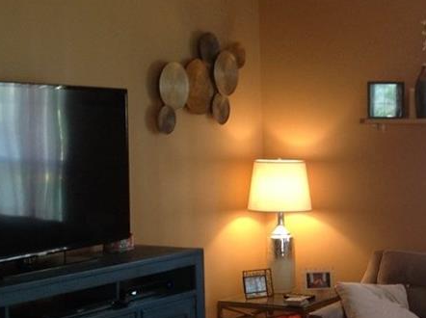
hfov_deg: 23.5
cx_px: 390
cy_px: 252
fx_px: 995
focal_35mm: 81
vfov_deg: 18.0
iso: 125
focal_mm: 4.28
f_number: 2.4
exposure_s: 1/15
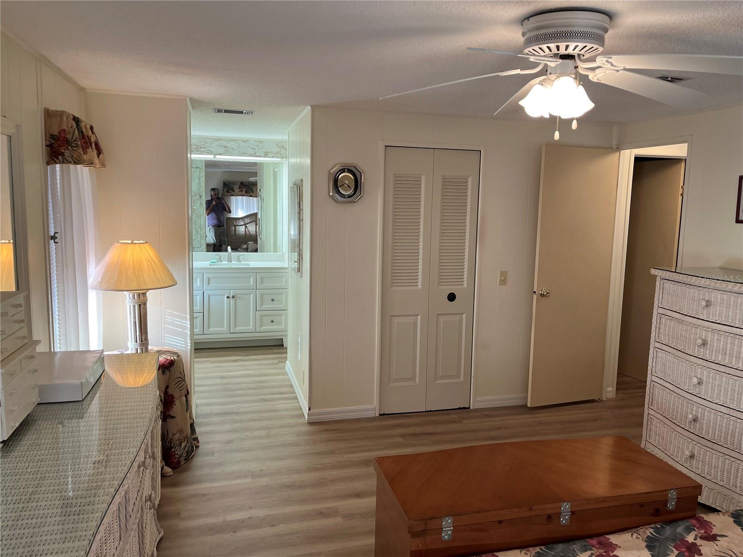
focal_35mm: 26
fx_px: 558
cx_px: 372
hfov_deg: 67.3
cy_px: 278
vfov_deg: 53.1
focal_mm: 5.1
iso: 125
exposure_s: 1/120
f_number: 1.6
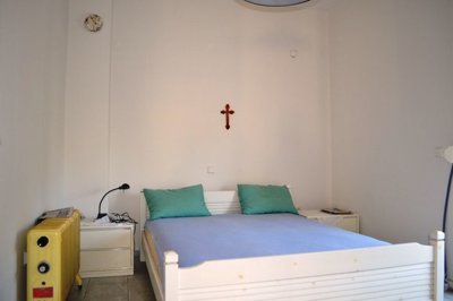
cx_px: 226
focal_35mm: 27
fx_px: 339
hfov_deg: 67.4
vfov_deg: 47.9
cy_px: 150
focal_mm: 18
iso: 800
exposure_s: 1/60
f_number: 3.5
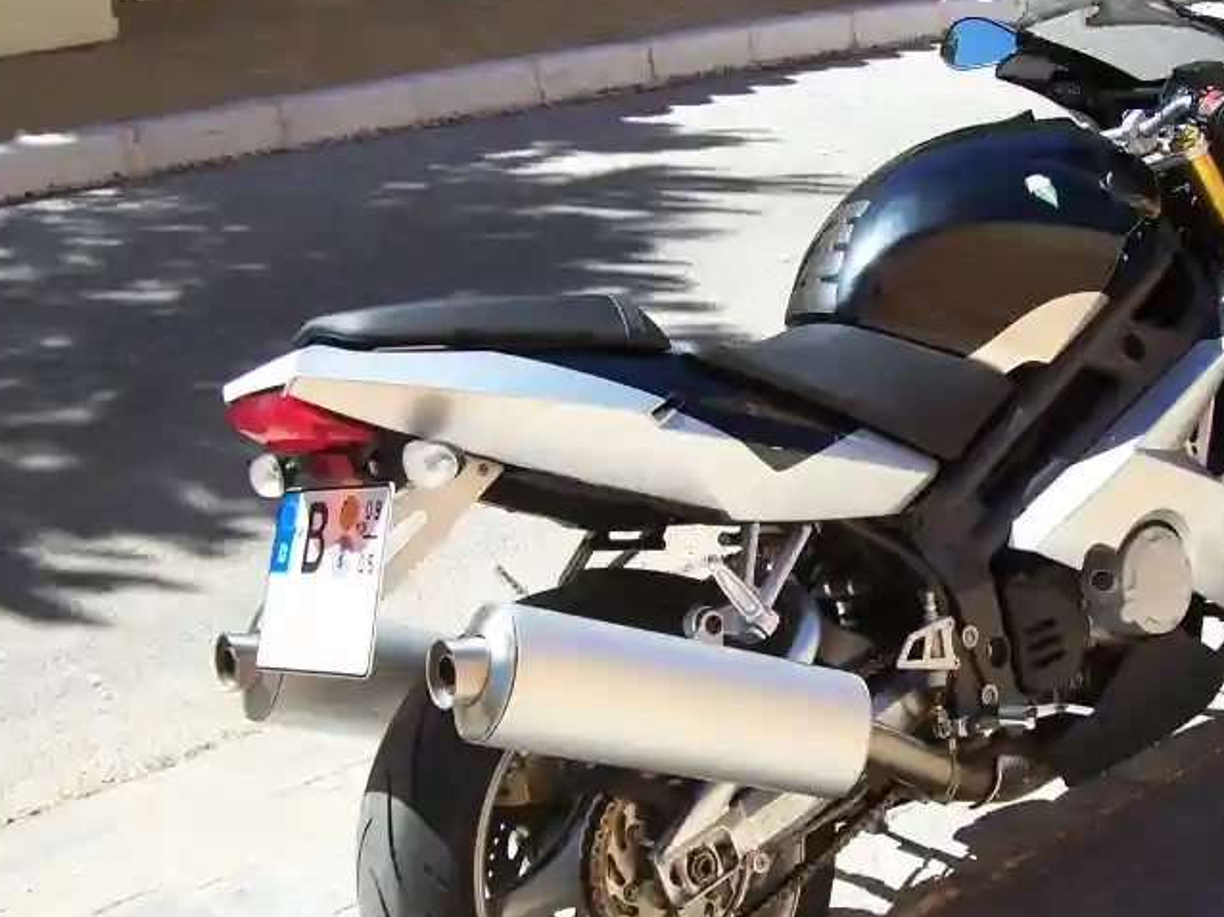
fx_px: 2156
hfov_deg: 31.4
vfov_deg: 24.0
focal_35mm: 61
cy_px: 554
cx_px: 838
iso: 80
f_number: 4
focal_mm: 6.3
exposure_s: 1/640
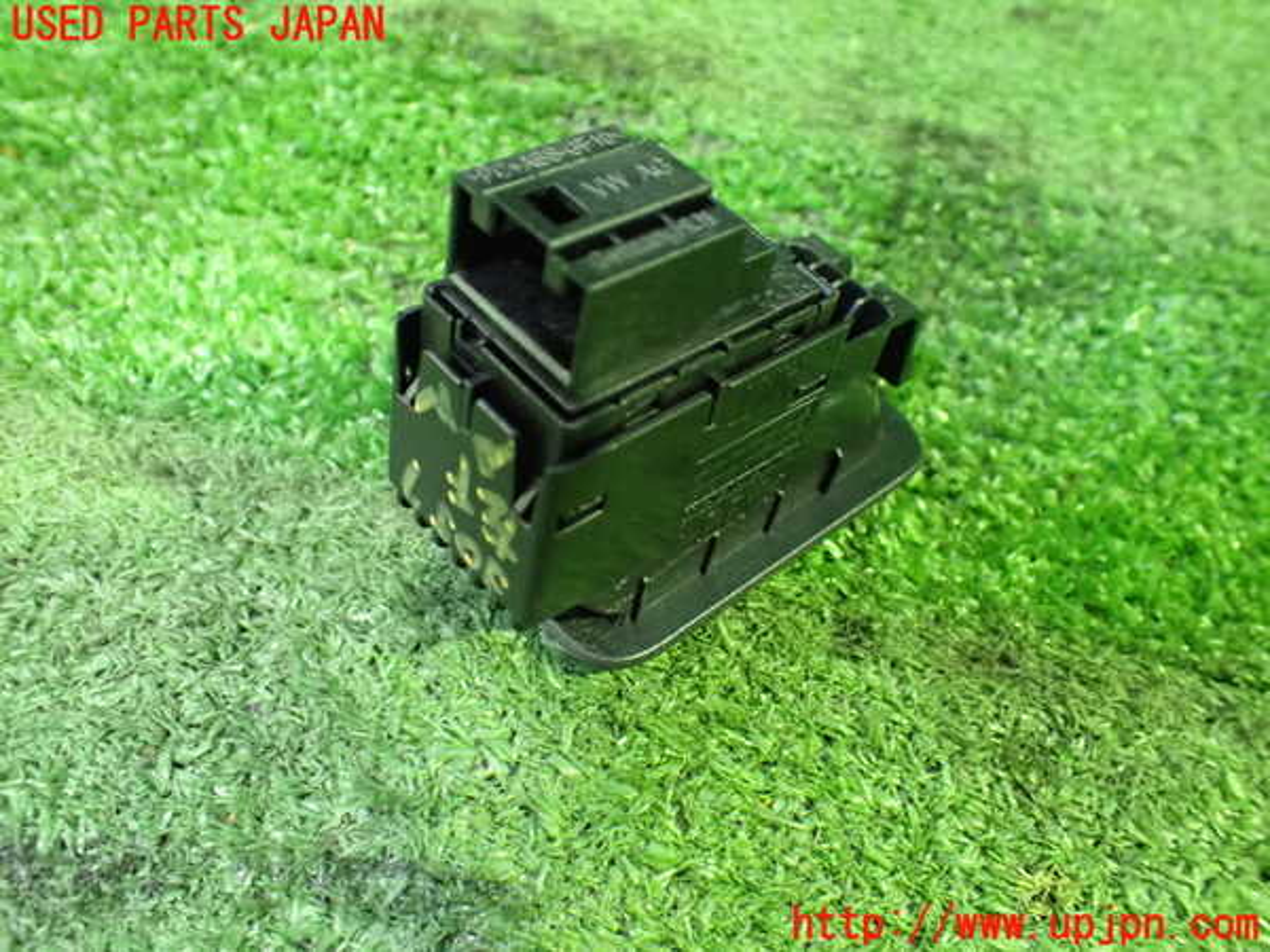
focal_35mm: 30
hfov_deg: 60.0
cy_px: 476
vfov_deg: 46.8
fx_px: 1101
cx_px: 635
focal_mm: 5.4
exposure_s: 1/30
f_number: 2.3
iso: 1250
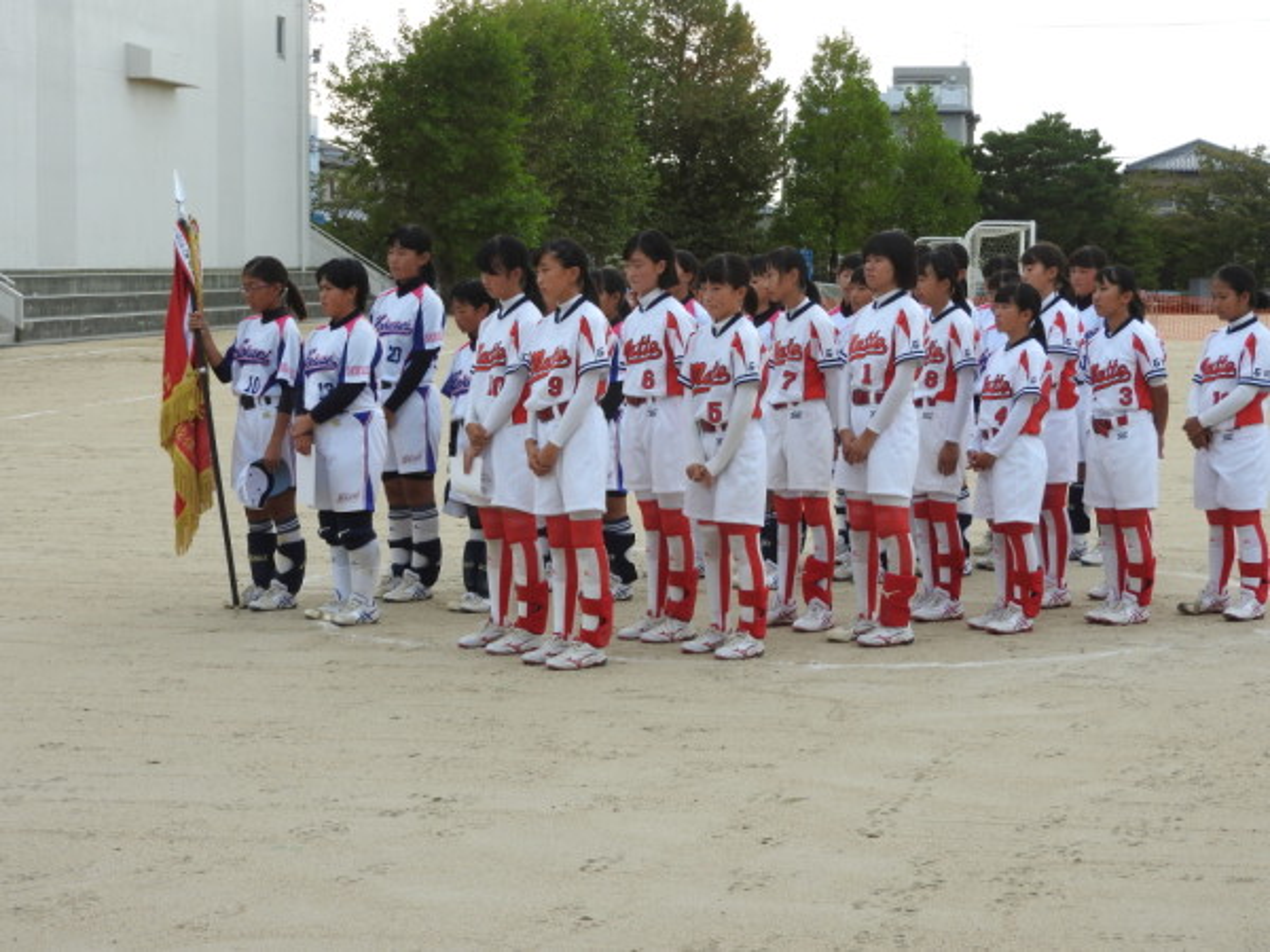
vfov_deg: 17.4
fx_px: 3119
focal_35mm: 85
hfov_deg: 23.0
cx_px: 635
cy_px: 476
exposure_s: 1/200
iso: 100
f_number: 4.5
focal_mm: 15.2
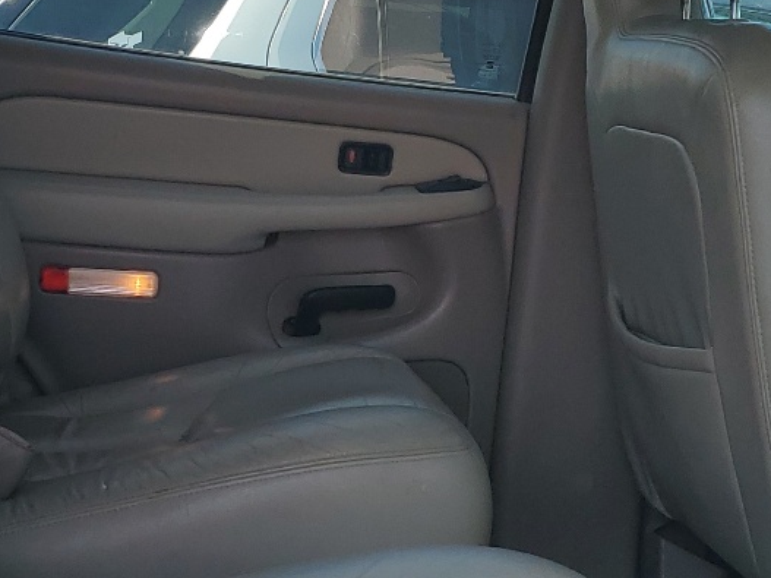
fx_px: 1759
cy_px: 285
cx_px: 319
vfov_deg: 18.7
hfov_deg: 24.7
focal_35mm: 79
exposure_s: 1/833
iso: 50
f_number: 1.5
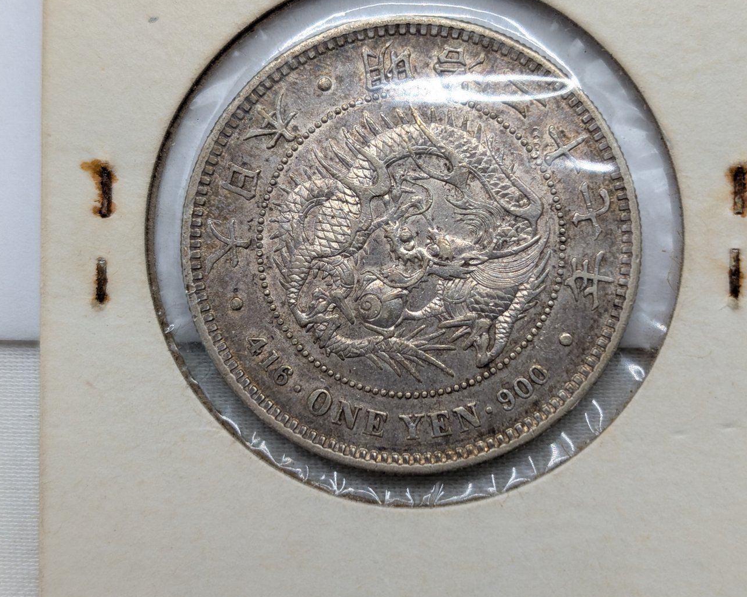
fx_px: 1238
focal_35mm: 56
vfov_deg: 27.1
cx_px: 396
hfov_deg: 33.6
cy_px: 285
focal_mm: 6.9
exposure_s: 1/239
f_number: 1.68
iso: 19
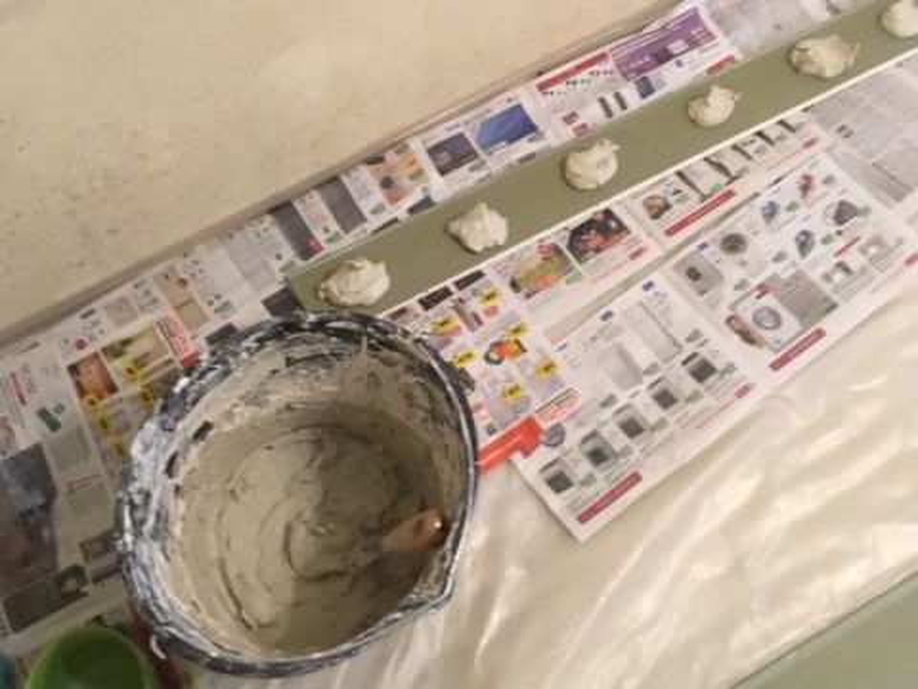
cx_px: 459
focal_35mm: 29
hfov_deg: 61.7
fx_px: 769
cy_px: 344
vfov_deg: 48.2
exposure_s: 1/17
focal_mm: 4.15
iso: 200
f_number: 2.2
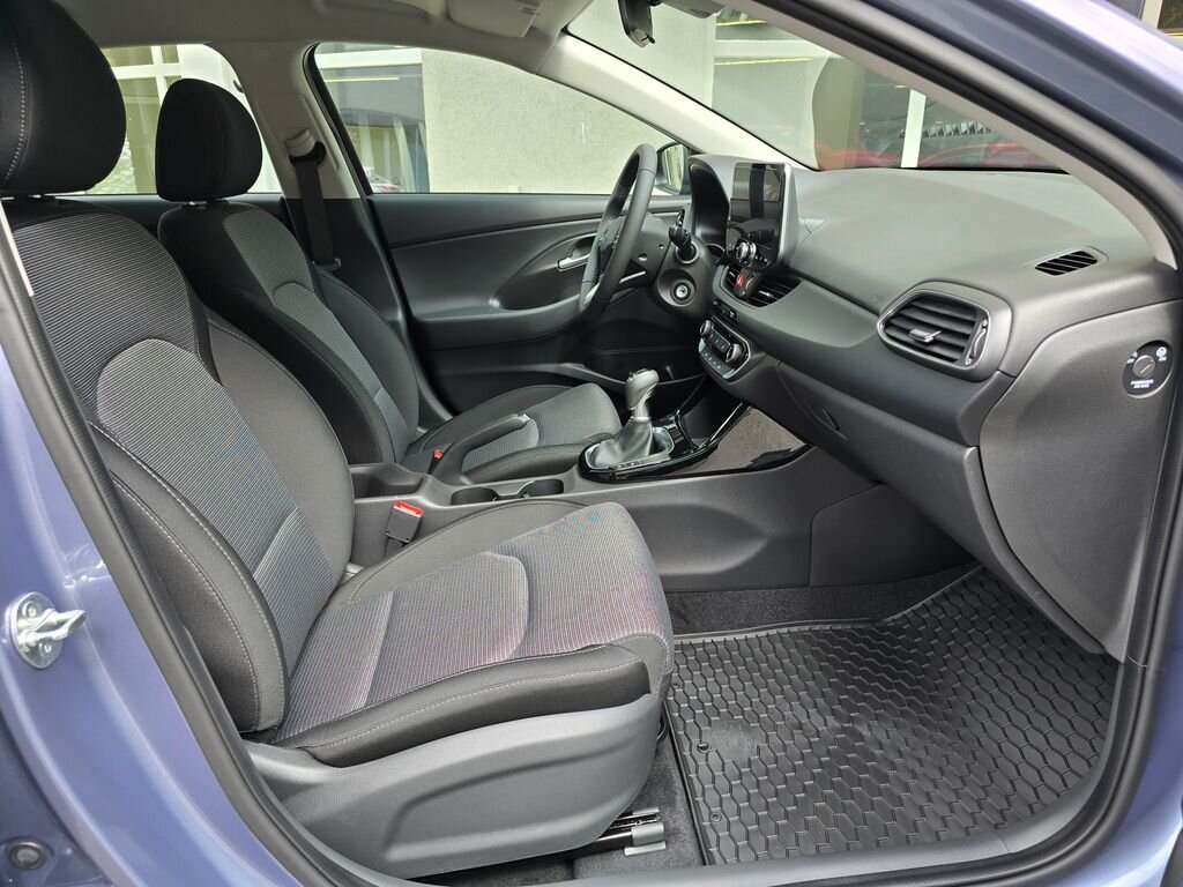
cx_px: 592
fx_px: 786
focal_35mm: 23
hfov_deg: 73.9
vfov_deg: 58.9
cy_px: 444
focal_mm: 6.3
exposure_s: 1/180
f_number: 1.7
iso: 32
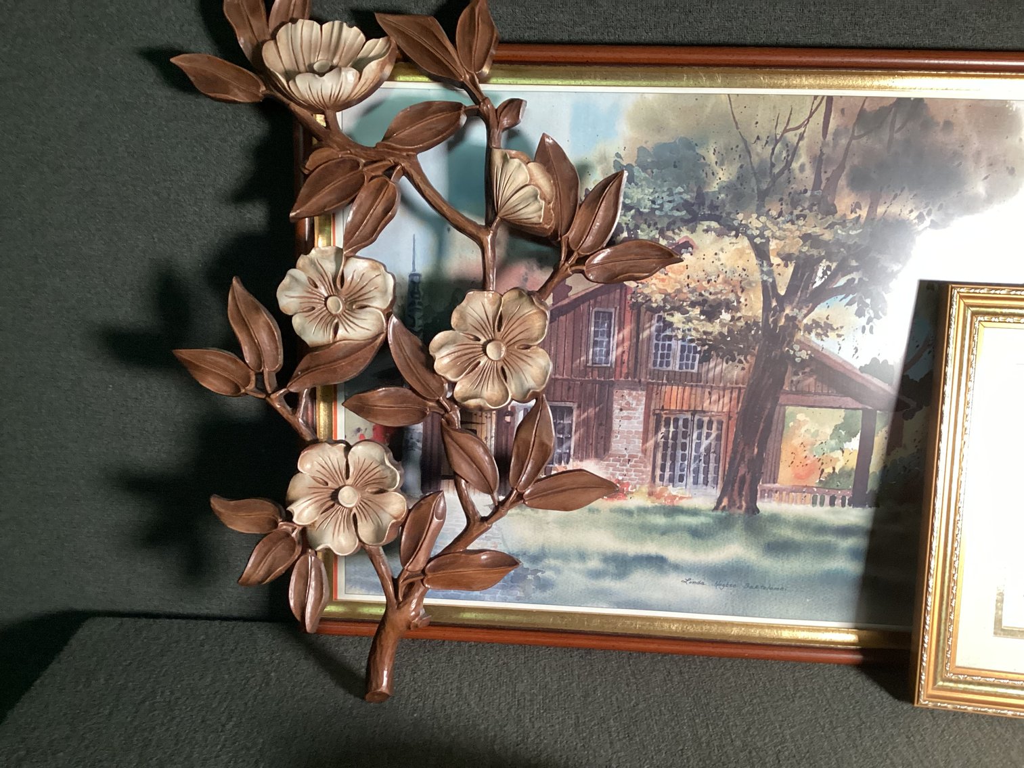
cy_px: 384
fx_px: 917
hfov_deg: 58.3
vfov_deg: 45.4
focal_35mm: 31
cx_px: 512
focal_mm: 3.3
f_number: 2.4
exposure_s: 1/60
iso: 250
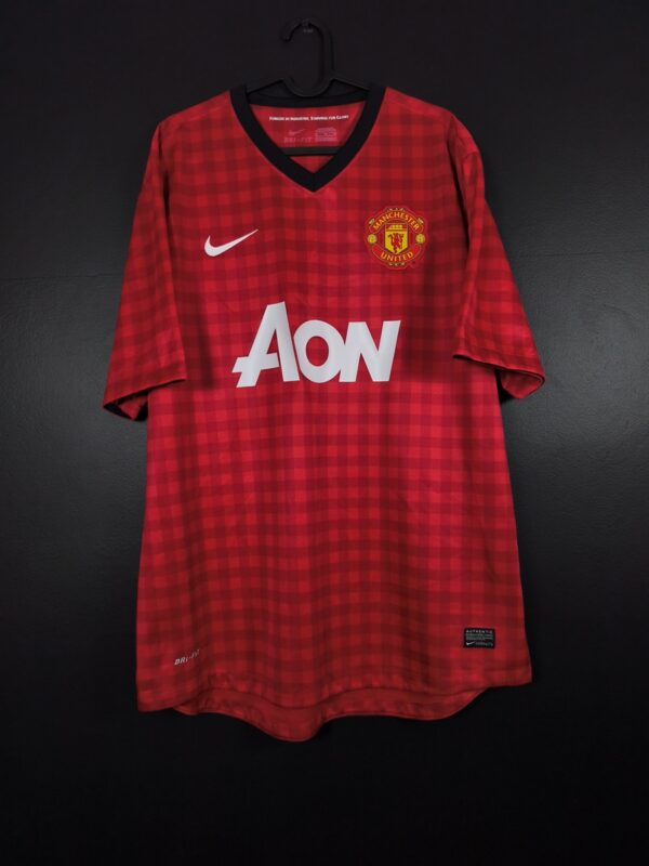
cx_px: 324
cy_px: 433
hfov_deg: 58.9
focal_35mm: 23
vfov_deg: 73.9
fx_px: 575
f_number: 1.6
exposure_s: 1/160
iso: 320
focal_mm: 6.57
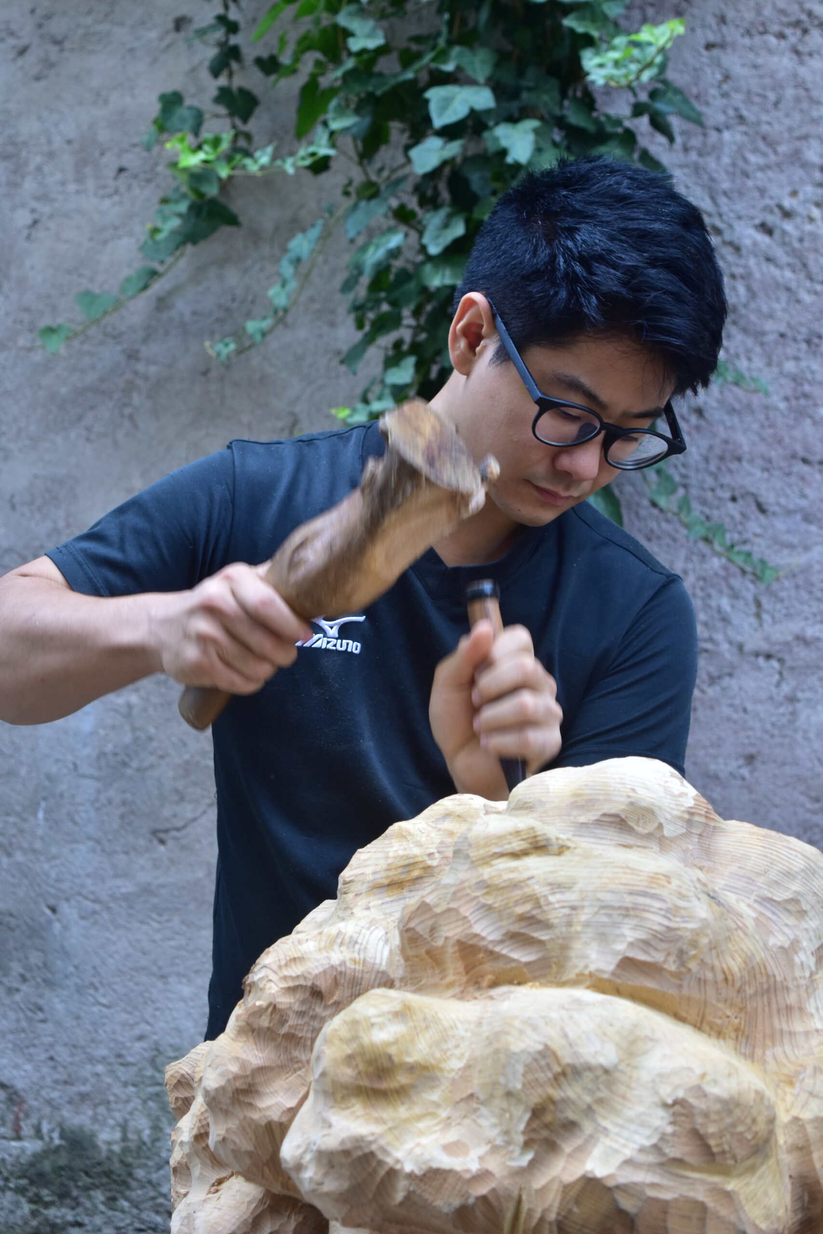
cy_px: 617
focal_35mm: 82
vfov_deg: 24.6
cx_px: 412
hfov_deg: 16.6
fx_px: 2828
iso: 200
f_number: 5.6
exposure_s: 1/25
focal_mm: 55
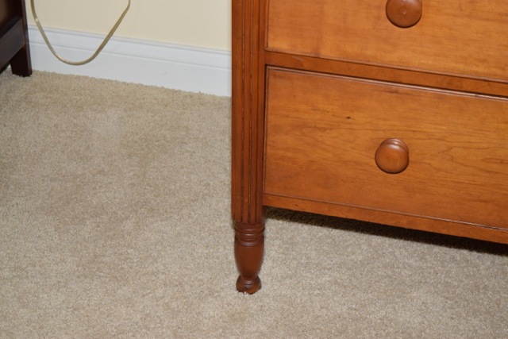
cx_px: 254
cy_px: 170
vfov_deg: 16.6
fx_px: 1164
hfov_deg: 24.6
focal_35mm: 82
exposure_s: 1/125
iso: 800
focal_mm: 55
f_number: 5.6
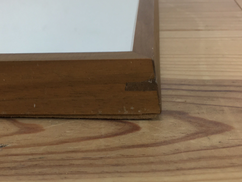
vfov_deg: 29.0
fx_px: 350
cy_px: 118
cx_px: 88
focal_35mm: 50
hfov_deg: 37.9
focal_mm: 4.15
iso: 32
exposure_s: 1/33
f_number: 2.2
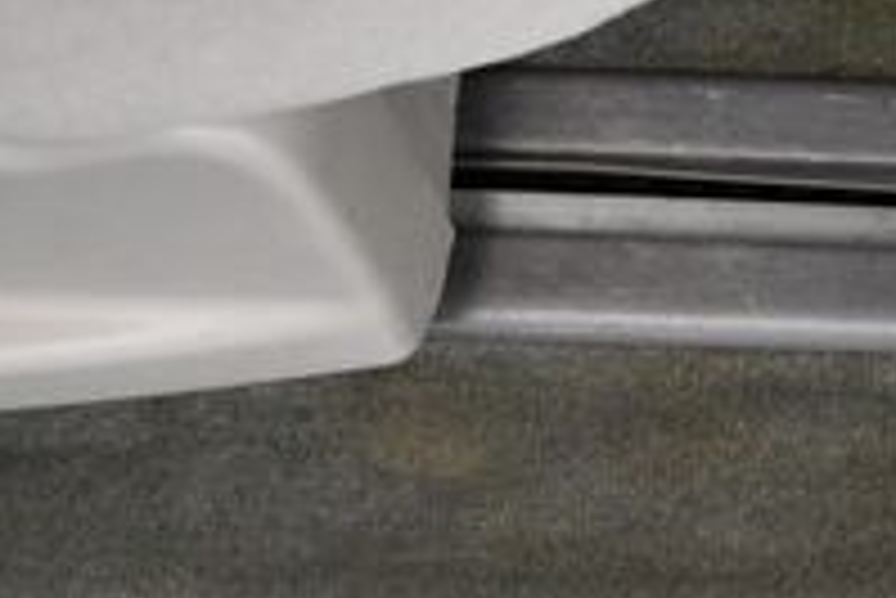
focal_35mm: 116
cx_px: 991
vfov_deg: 11.3
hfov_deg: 17.1
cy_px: 917
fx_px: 2889
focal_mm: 18
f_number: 3.5
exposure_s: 1/125
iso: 1600
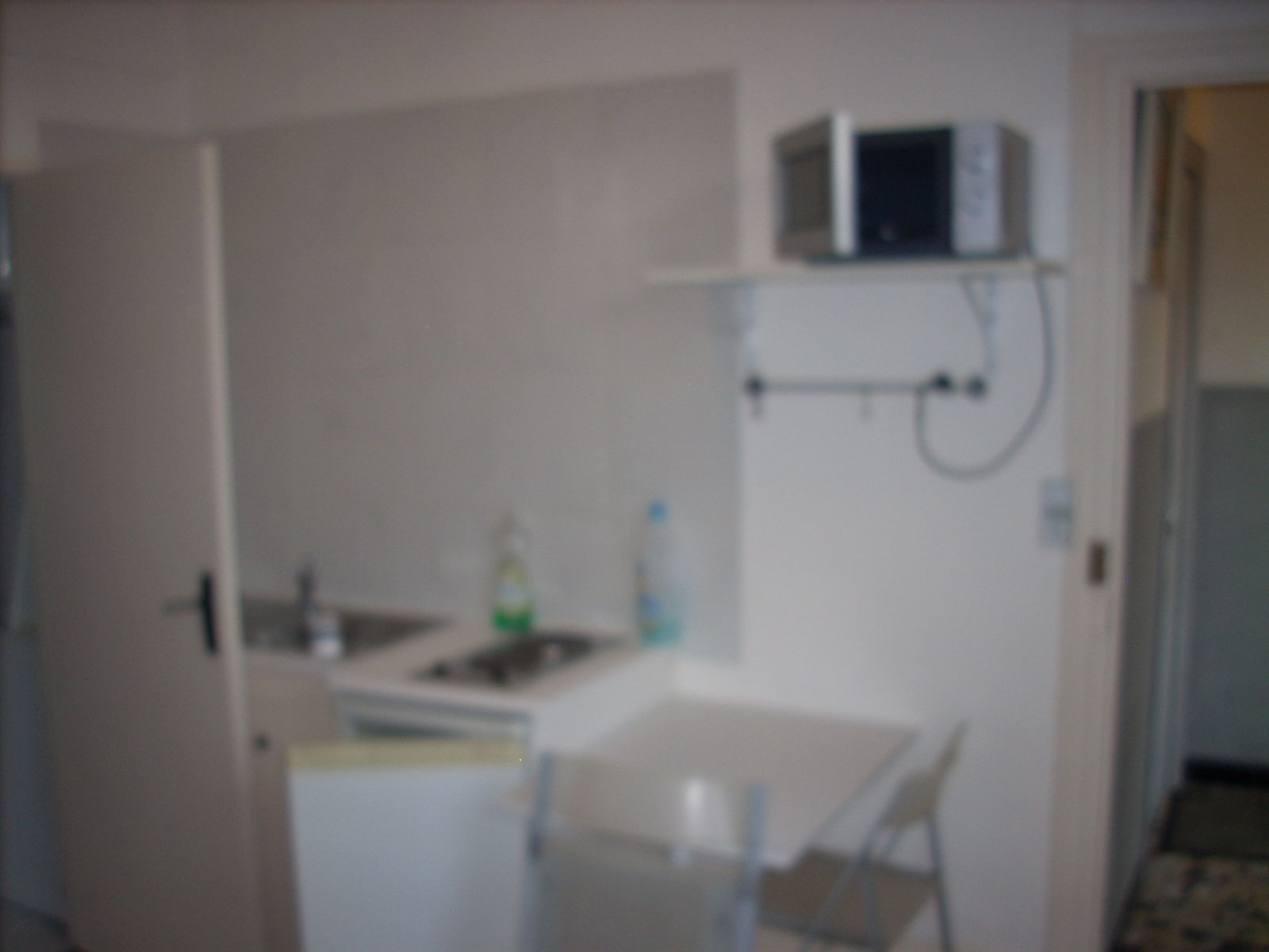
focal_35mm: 37
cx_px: 634
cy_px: 476
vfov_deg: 38.7
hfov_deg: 50.1
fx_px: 1356
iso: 64
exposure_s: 1/30
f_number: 2.8
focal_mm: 6.2
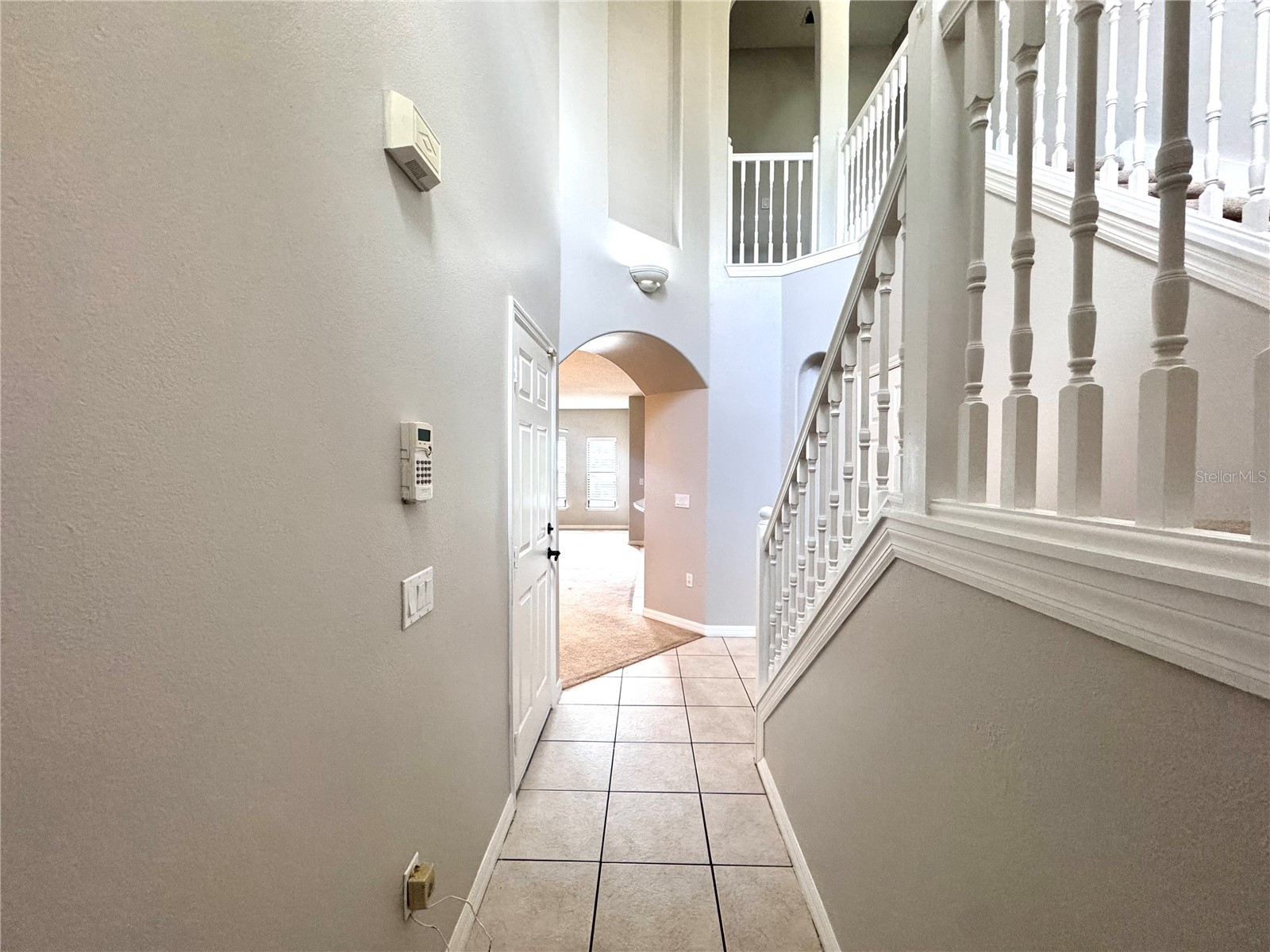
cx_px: 635
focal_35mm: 14
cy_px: 476
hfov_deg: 102.1
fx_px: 514
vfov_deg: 85.7
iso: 250
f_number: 2.2
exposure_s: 1/120
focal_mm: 2.22
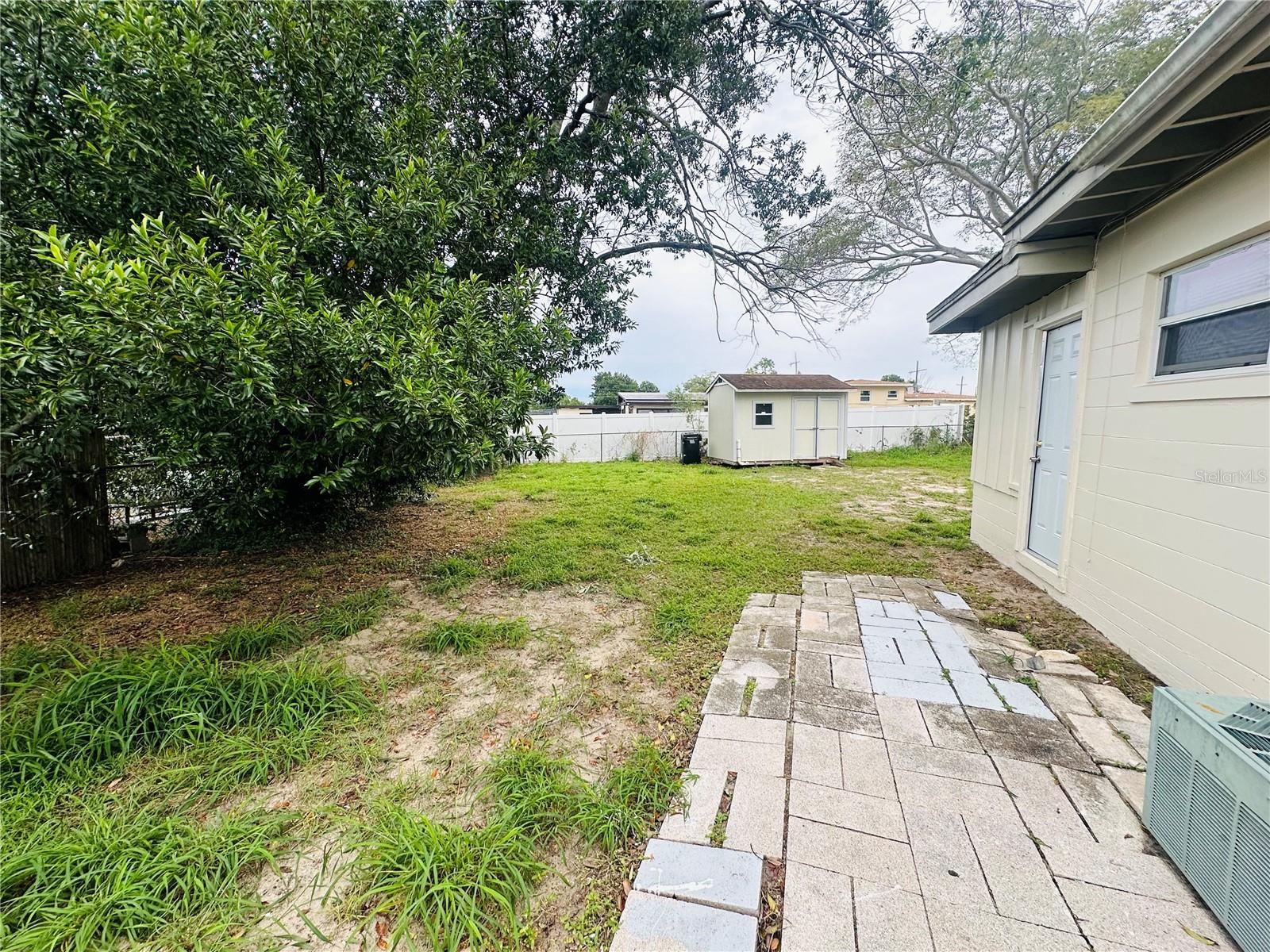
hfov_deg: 102.1
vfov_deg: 85.7
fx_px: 514
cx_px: 635
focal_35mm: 14
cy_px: 476
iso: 40
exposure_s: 1/292
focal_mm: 2.22
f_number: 2.2
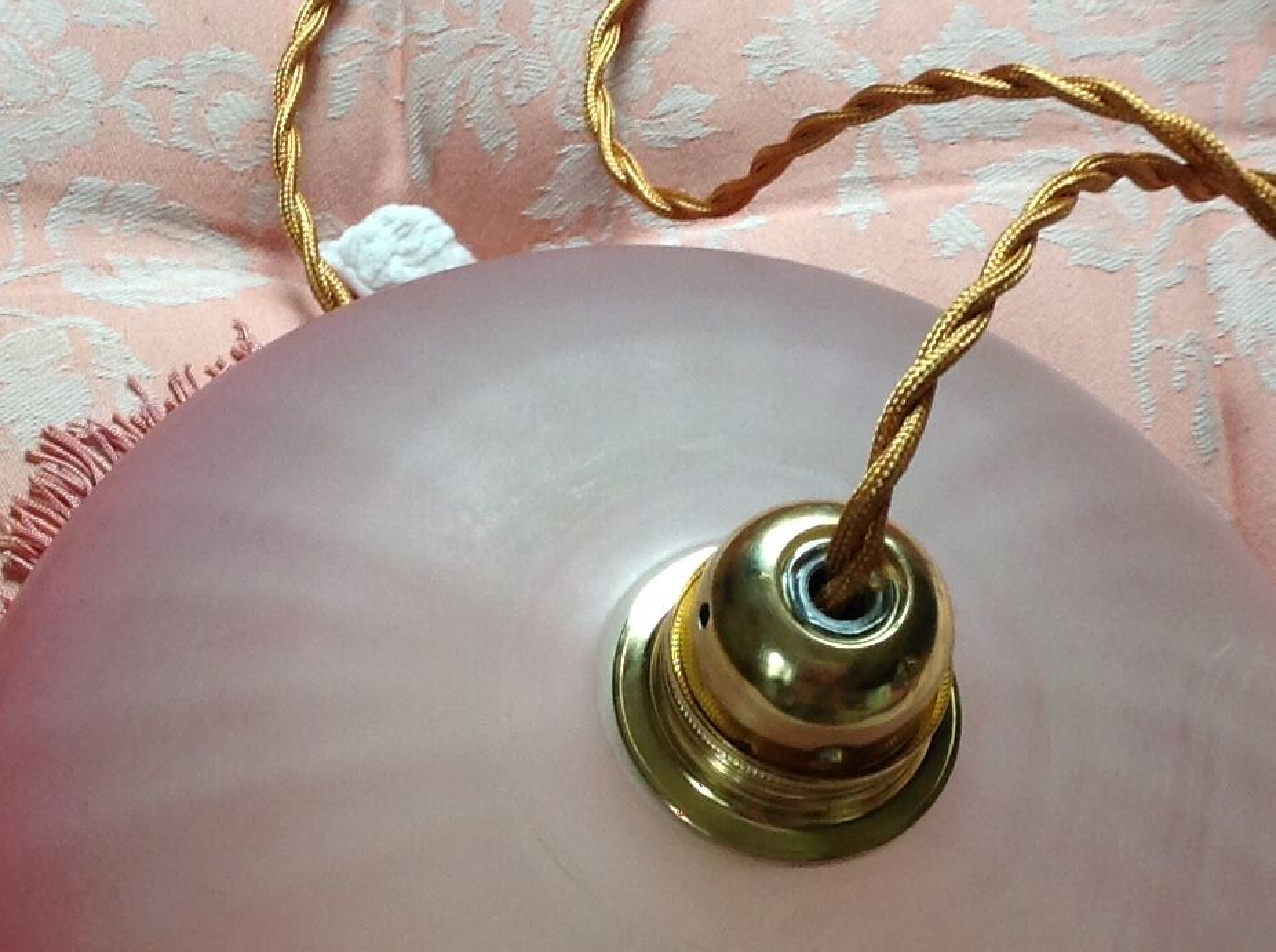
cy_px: 759
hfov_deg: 20.0
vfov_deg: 15.0
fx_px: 3606
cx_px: 496
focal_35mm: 98
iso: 50
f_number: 2.4
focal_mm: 4.28
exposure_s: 1/17
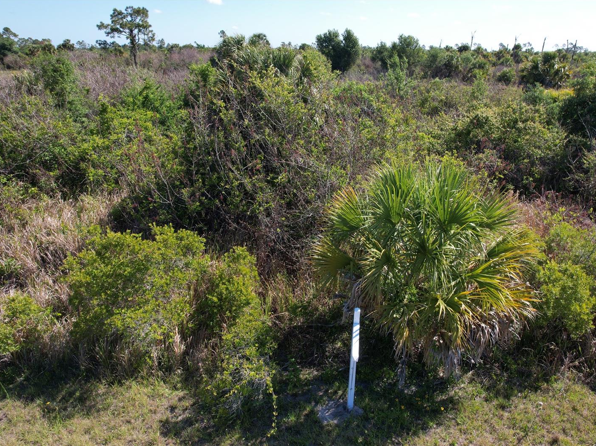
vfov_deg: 56.8
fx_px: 413
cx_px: 319
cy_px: 224
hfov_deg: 71.5
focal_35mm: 24
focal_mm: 8.38
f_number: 2.8
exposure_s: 1/1250
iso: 110
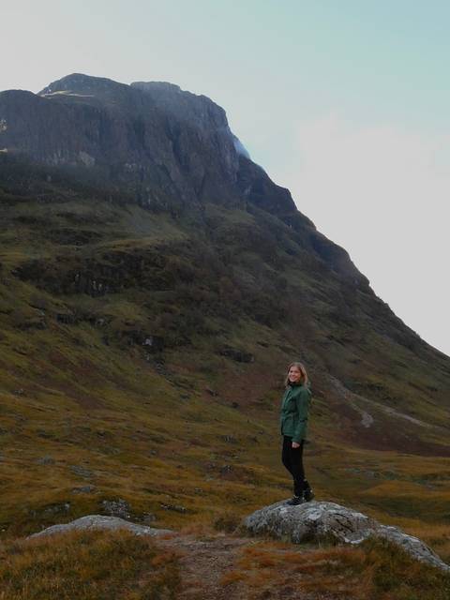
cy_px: 300
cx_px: 225
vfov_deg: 50.1
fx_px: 641
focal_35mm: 37
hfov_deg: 38.7
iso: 640
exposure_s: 1/320
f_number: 7.1
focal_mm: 6.7
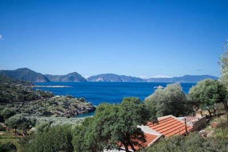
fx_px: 190
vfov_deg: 43.5
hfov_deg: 62.0
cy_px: 76
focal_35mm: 30
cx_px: 114
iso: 400
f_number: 4
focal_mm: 30
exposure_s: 1/4000
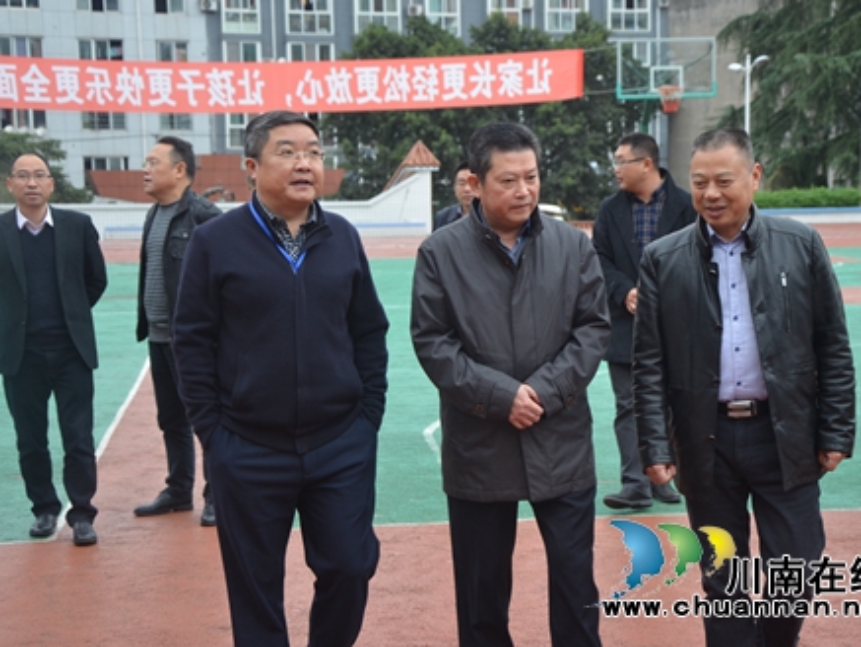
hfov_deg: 24.7
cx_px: 485
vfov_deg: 18.7
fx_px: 1965
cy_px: 324
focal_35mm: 79
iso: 250
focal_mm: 48
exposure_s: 1/125
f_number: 5.6
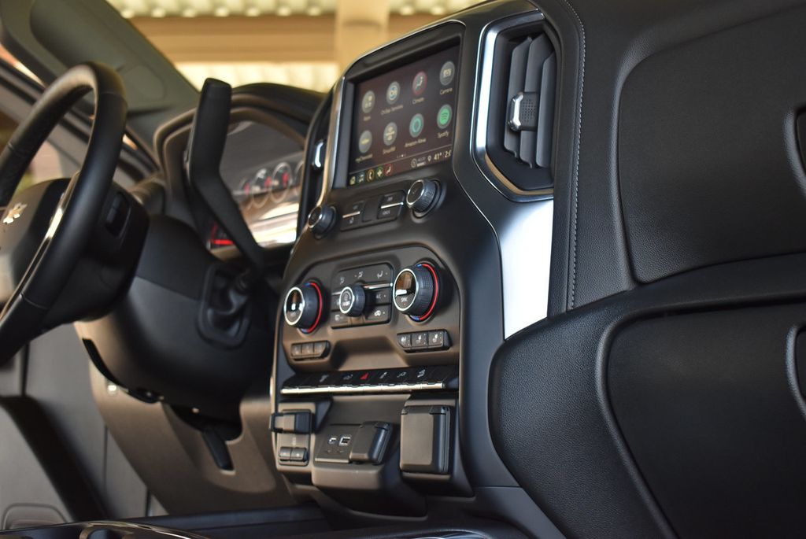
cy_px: 270
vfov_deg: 23.8
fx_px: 1277
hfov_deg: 35.0
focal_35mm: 57
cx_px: 403
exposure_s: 1/125
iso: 800
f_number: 4.8
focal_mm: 38
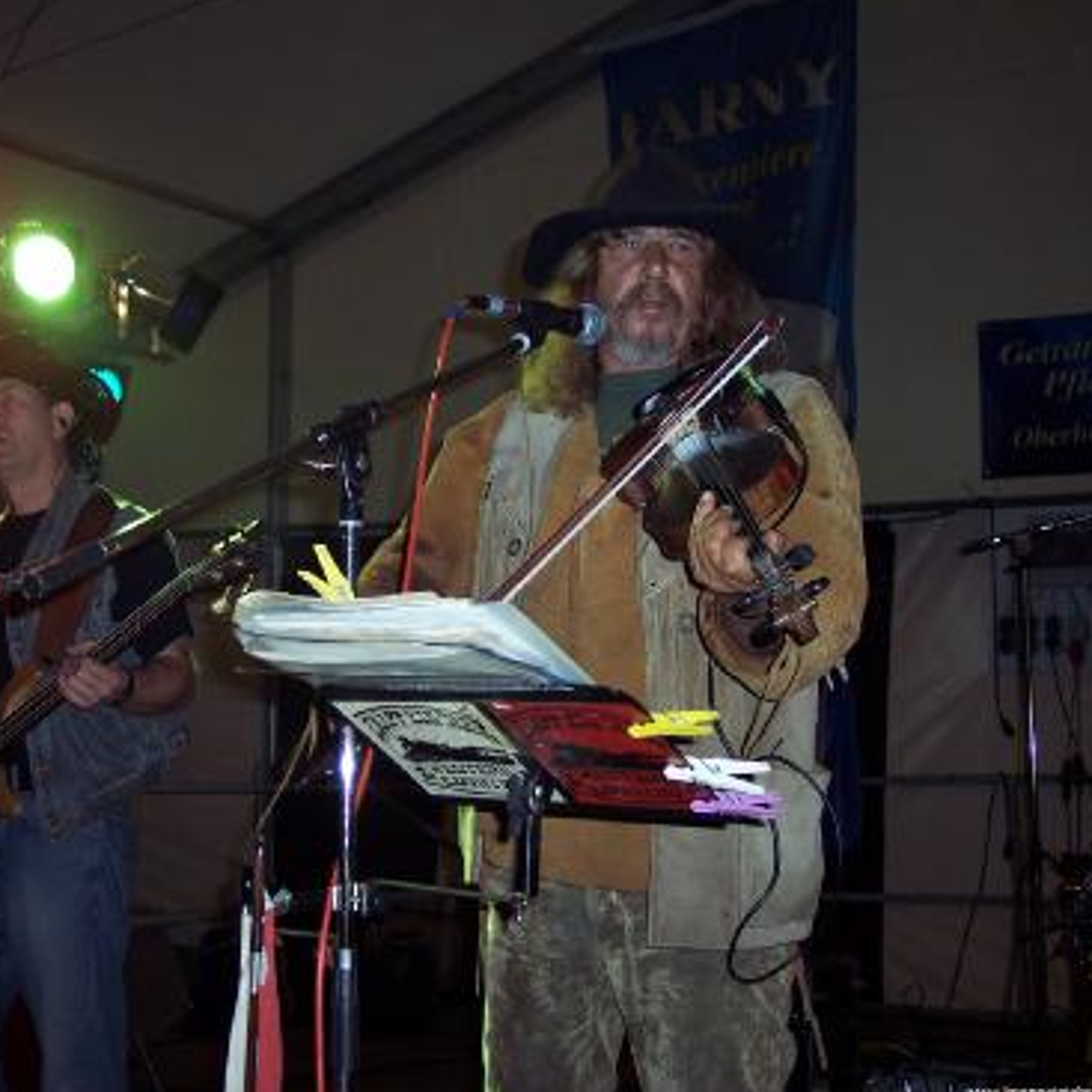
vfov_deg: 36.1
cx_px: 366
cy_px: 543
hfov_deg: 35.7
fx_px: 1677
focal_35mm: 47
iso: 100
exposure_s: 1/60
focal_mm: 8
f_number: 2.8
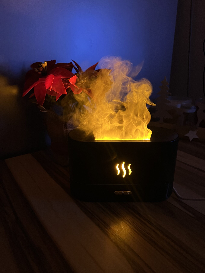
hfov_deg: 53.1
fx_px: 205
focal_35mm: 26
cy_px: 136
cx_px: 102
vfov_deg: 67.3
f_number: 1.5
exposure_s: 1/33
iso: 500
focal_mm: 5.7
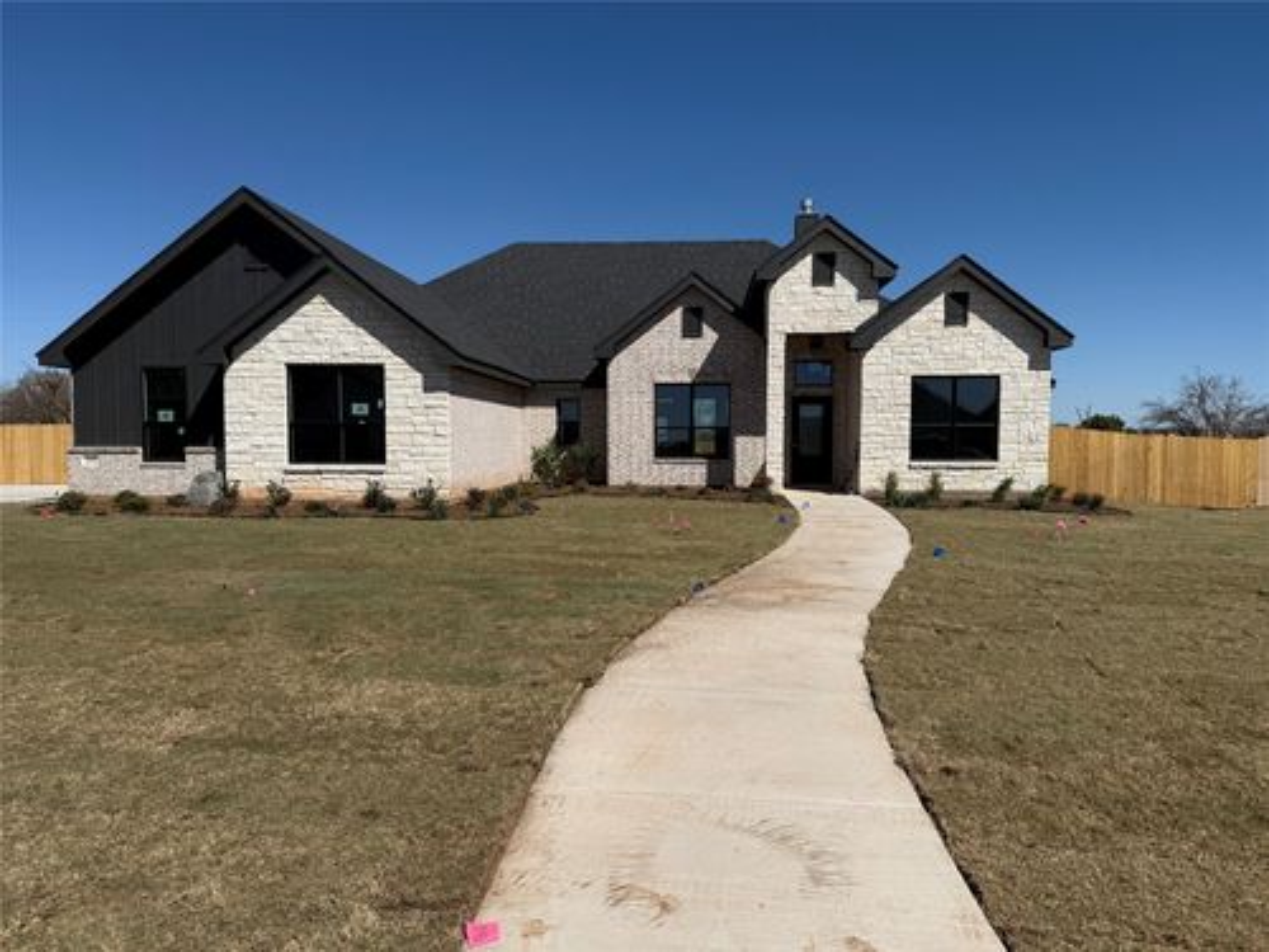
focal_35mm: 24
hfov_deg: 71.6
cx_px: 634
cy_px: 476
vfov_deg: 56.8
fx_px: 880
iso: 80
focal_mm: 6.76
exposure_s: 1/9091
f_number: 1.78
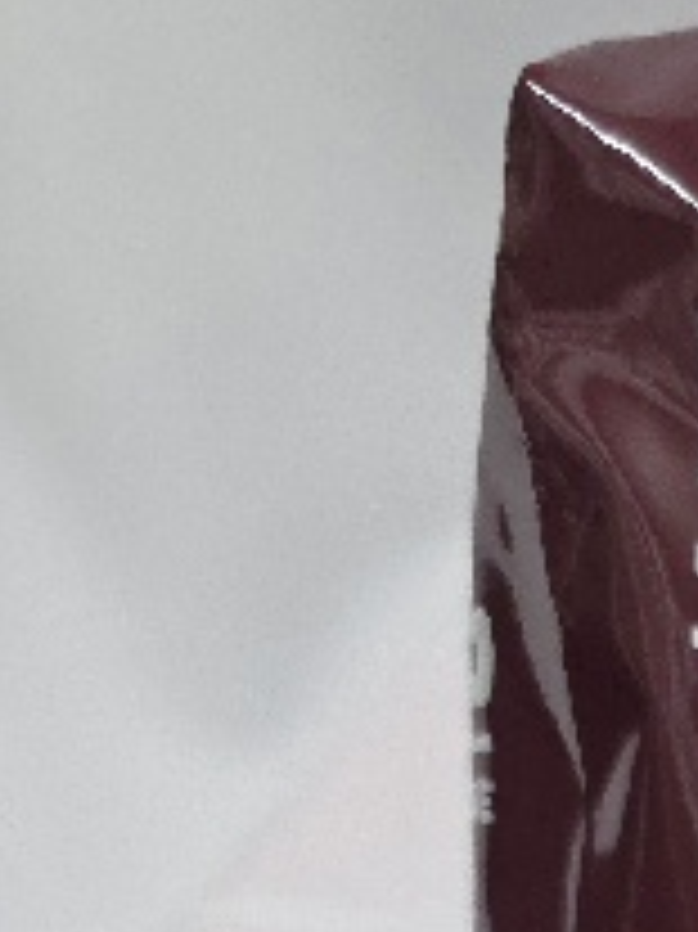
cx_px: 1342
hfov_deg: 14.2
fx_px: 2395
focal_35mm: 89
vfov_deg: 19.2
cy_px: 1405
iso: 400
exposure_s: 1/101
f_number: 1.7
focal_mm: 6.3
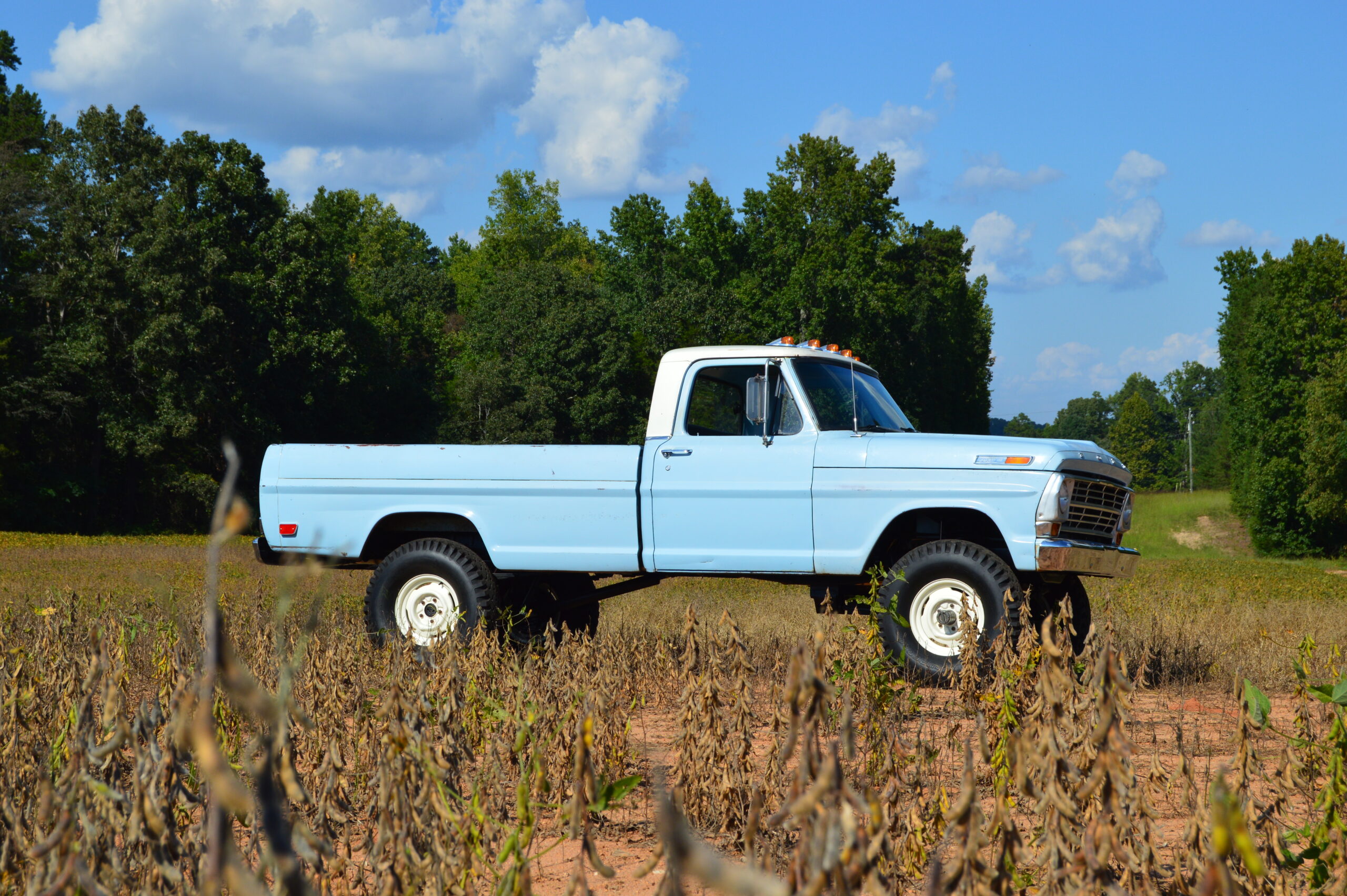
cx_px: 674
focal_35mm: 72
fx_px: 2692
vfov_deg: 18.9
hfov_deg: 28.1
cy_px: 448
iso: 220
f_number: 11
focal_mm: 48
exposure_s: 1/500
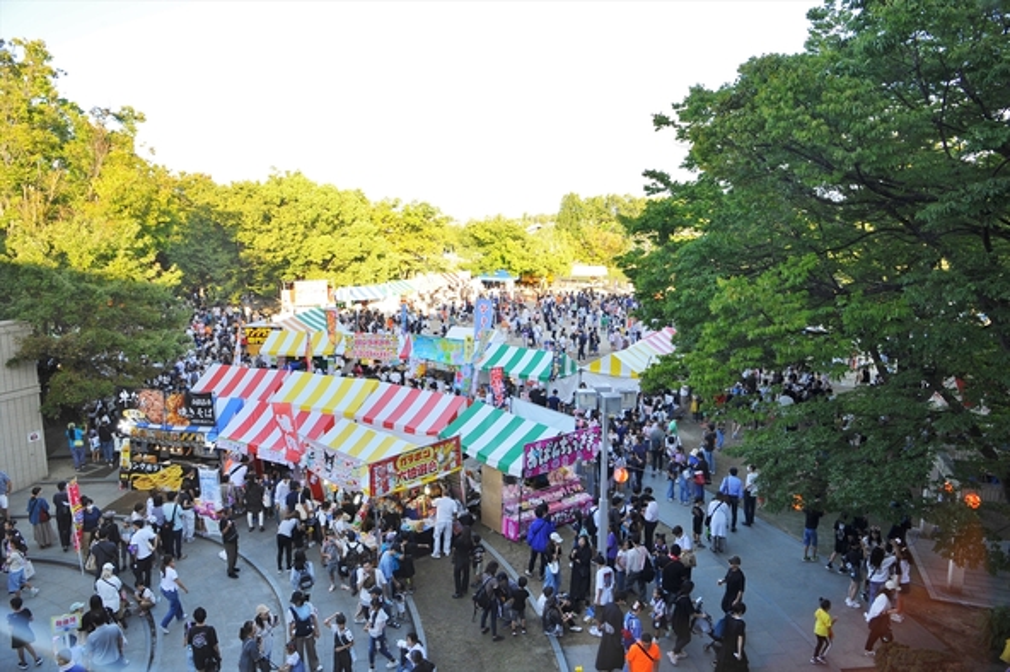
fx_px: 673
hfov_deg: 73.8
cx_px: 505
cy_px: 336
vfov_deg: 53.1
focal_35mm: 24
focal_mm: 24
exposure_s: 1/50
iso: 400
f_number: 8
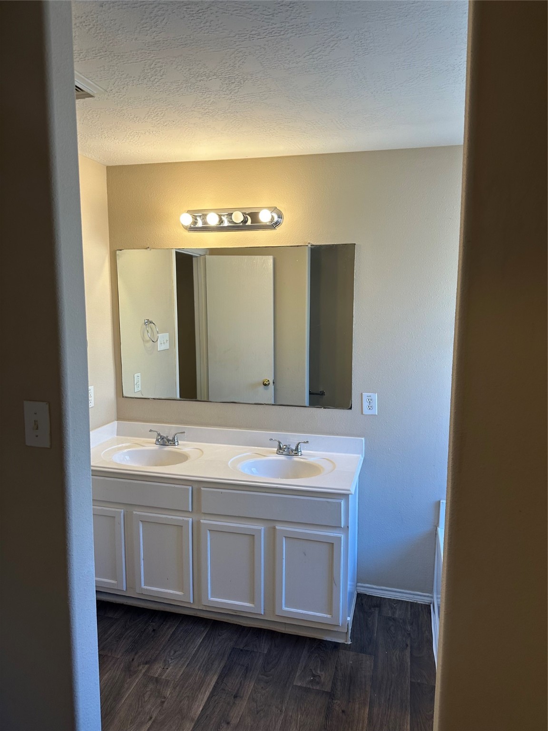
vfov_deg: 71.6
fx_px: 507
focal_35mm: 24
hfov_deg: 56.8
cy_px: 366
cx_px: 274
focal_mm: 6.86
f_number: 1.78
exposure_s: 1/121
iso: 80
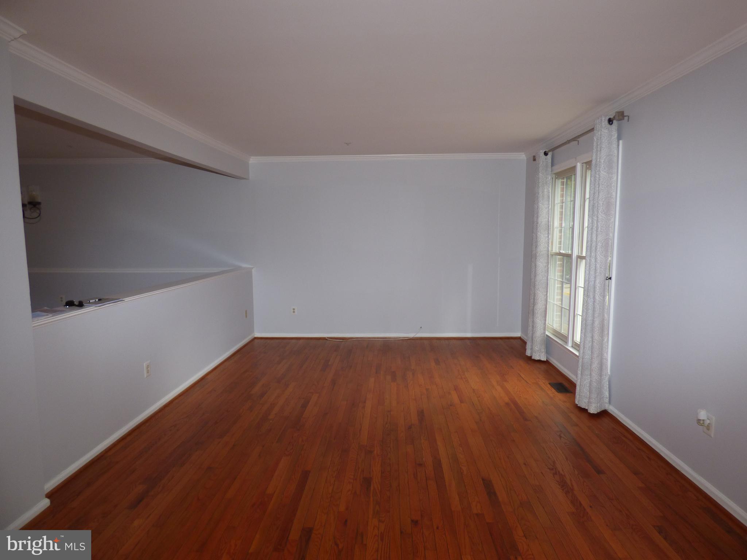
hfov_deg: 81.7
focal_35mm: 20
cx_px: 374
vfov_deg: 66.0
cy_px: 280
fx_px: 432
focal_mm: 3.58
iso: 100
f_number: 2.8
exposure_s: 1/60
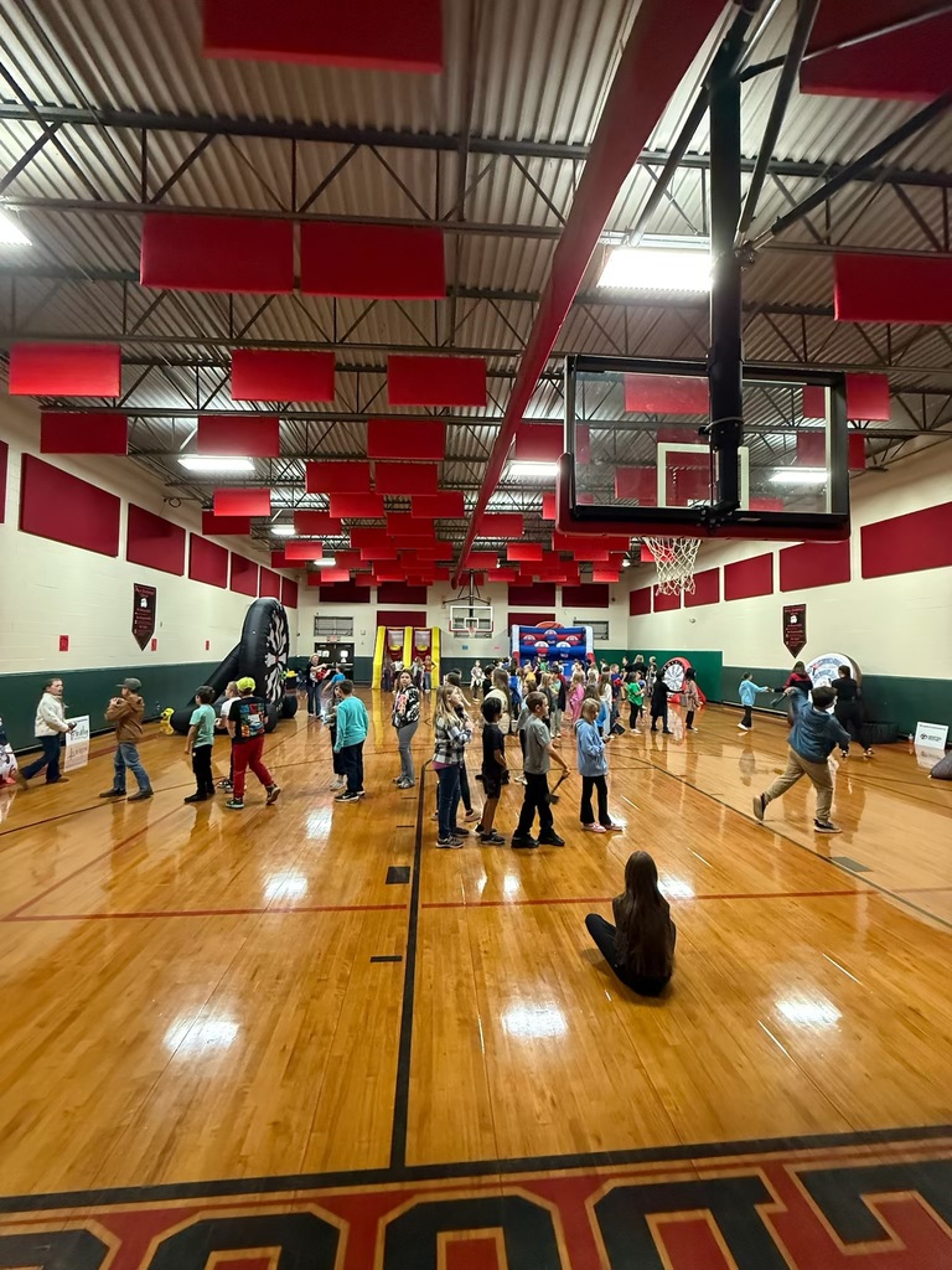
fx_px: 513
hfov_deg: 85.7
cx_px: 476
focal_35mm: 14
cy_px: 635
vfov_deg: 102.1
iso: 640
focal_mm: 2.22
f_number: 2.2
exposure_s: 1/60
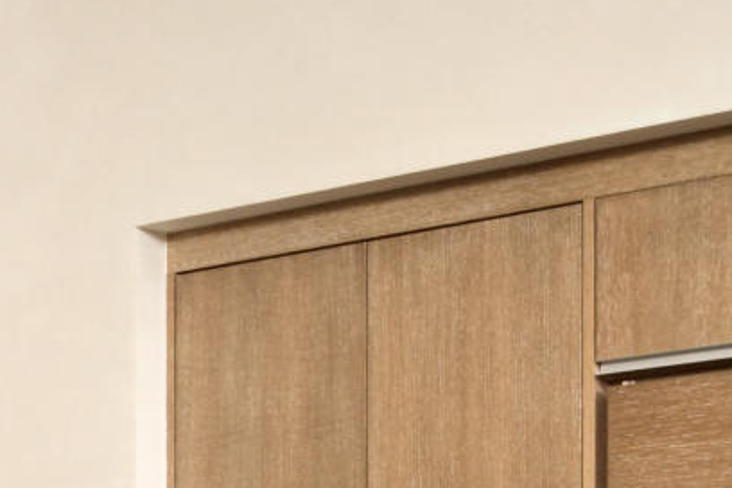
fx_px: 2989
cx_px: -718
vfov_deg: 9.0
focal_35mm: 147
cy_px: 793
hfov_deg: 12.4
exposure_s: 1/60
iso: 250
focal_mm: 20
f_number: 8
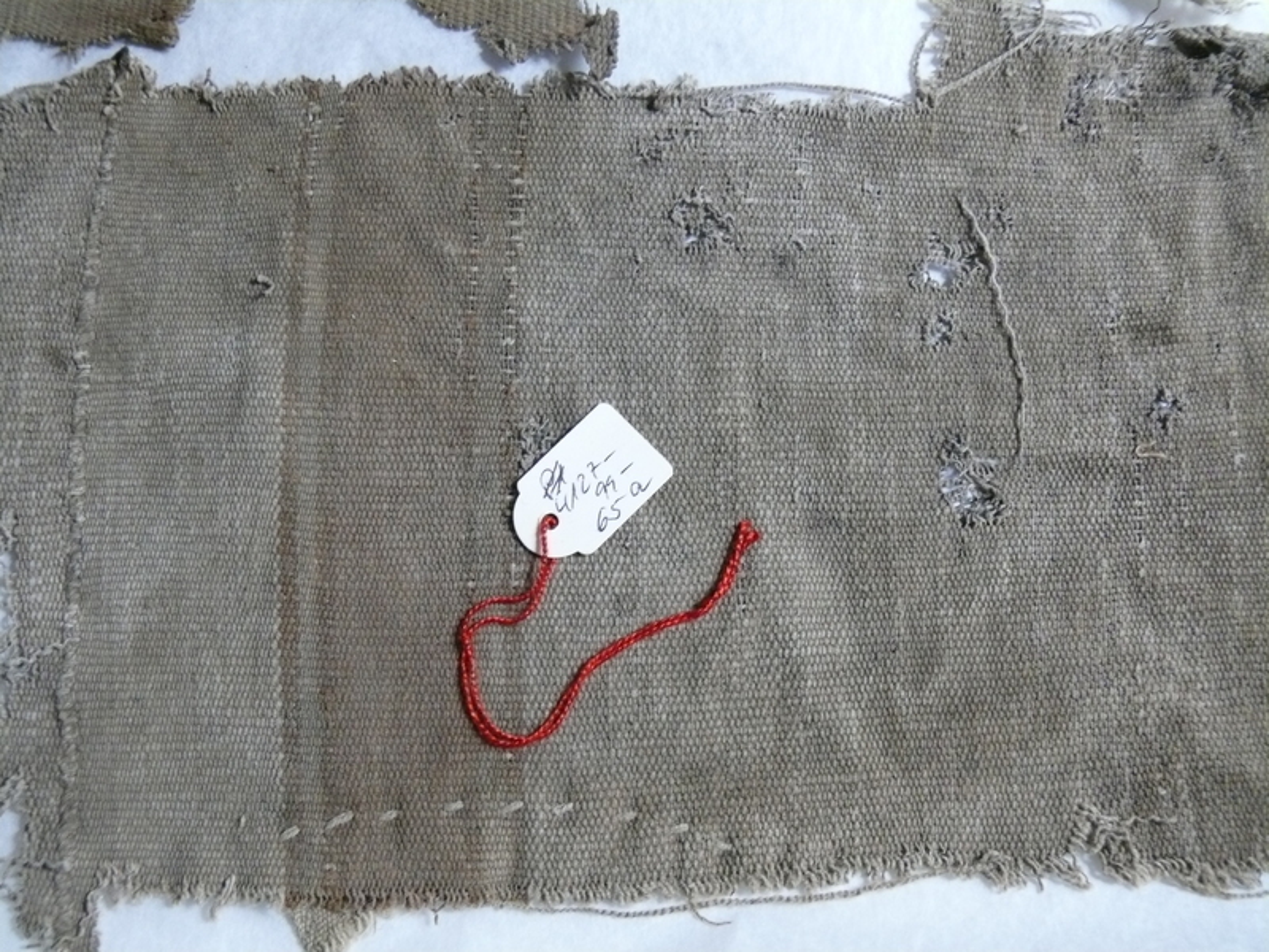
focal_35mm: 39
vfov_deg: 36.8
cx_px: 634
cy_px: 476
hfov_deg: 47.9
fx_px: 1430
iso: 400
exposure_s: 1/40
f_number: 2.8
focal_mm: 8.3
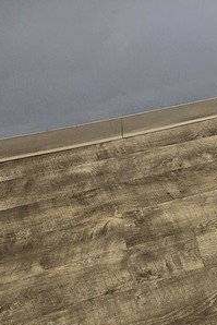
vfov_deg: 30.1
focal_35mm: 49
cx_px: 228
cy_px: -118
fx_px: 442
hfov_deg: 25.8
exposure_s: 1/60
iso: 64
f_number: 2.2
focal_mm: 2.2
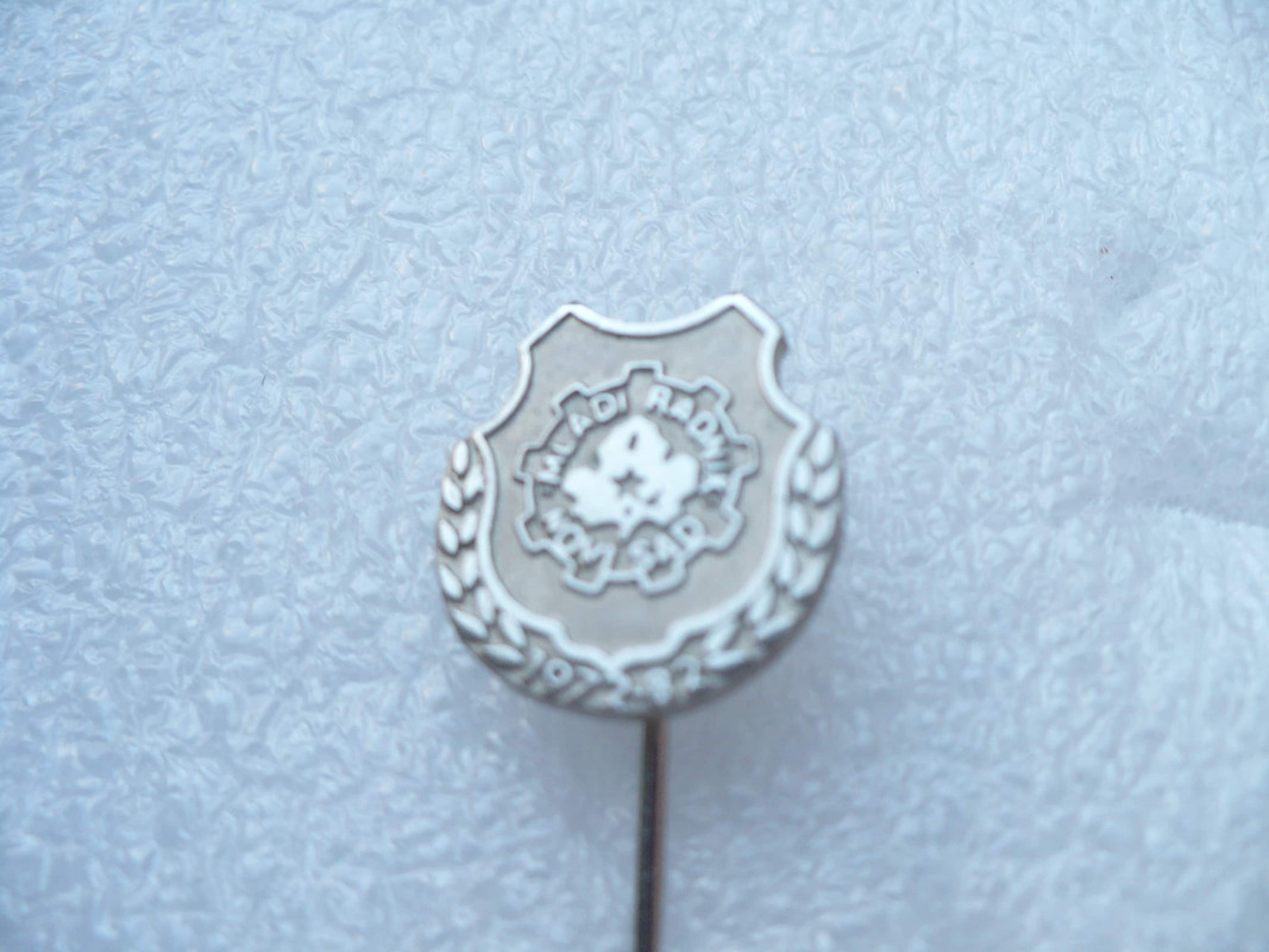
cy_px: 476
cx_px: 634
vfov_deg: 38.7
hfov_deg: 50.1
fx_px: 1356
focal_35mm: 37
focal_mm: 6.1
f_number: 2.8
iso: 100
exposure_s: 1/100
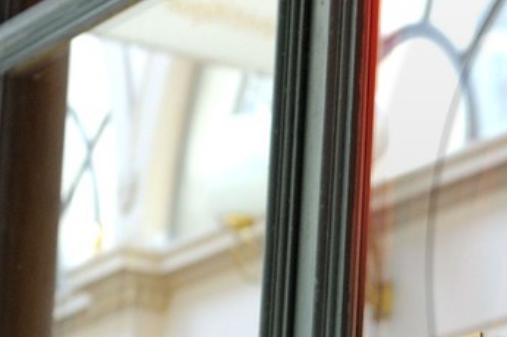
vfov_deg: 7.4
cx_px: 964
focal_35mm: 185
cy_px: 275
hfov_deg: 10.4
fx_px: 2603
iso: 800
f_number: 4
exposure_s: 1/50
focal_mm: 40
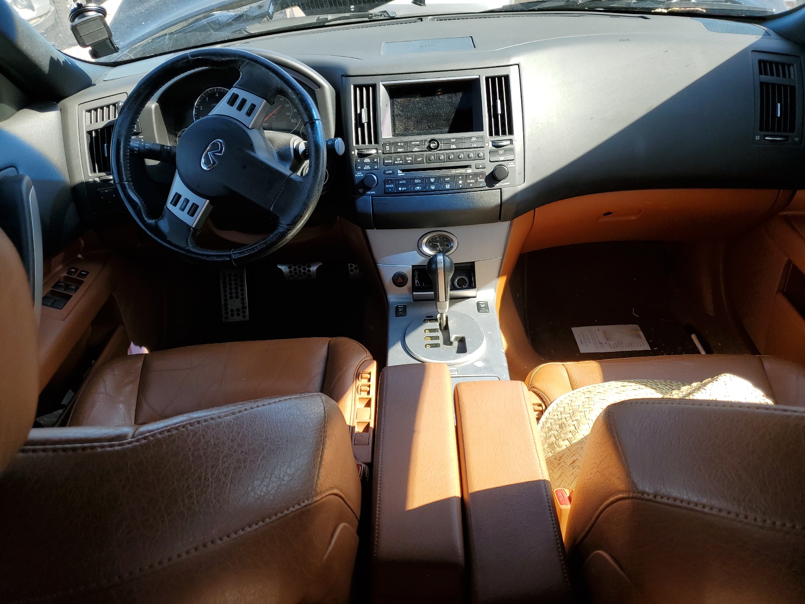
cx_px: 402
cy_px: 302
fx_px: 605
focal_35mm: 26
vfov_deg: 53.1
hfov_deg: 67.3
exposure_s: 1/455
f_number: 1.5
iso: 50
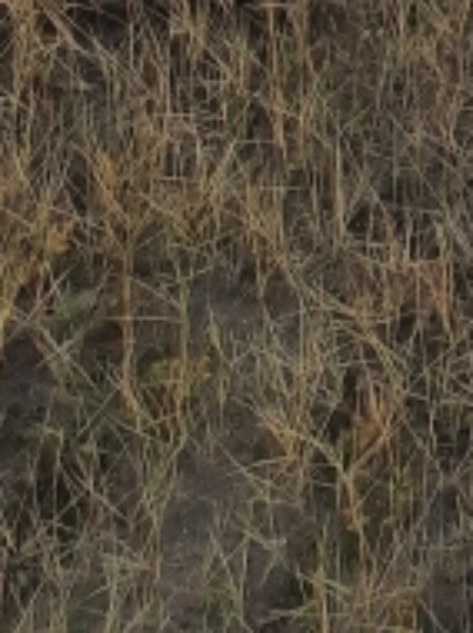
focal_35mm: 74
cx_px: 729
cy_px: -883
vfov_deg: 15.1
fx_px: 1351
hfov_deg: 17.6
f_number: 2.2
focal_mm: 1.74
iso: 40
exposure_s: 1/481
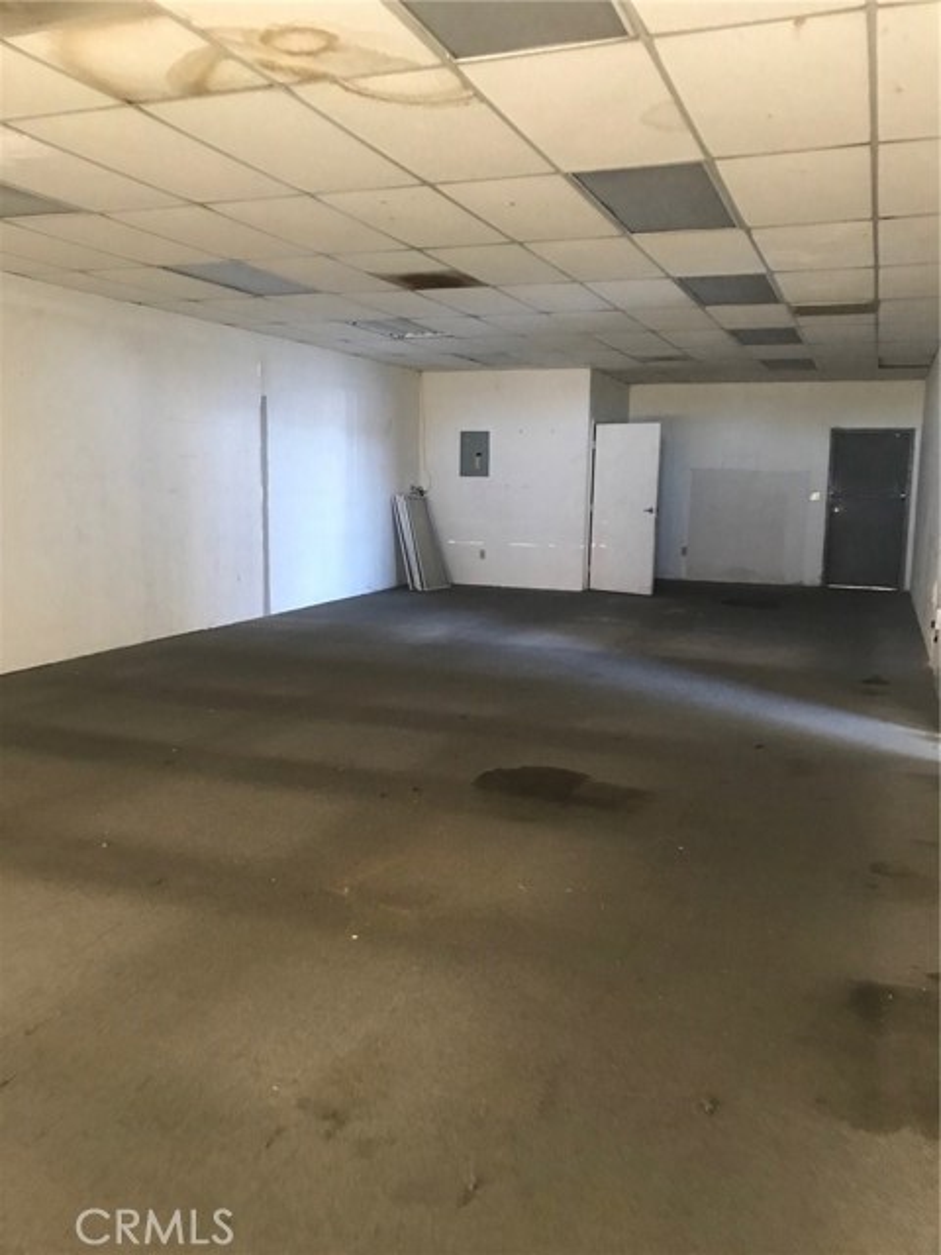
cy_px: 628
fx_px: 1015
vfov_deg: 63.4
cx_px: 470
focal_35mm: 28
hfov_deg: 49.7
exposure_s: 1/6
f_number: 1.8
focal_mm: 3.99
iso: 100
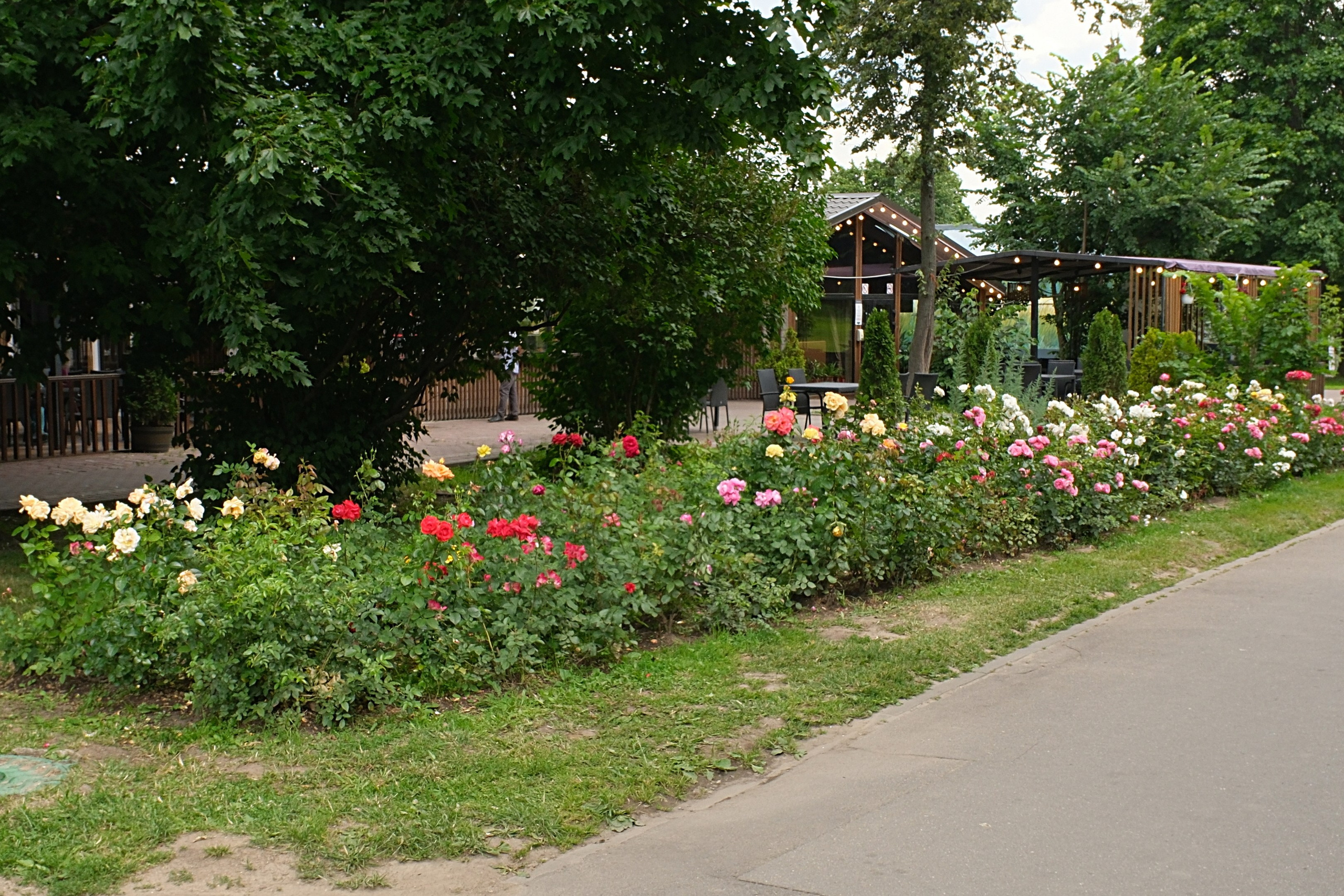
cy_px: 448
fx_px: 1008
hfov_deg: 67.4
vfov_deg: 47.9
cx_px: 672
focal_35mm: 27
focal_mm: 18
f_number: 11
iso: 400
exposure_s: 1/100
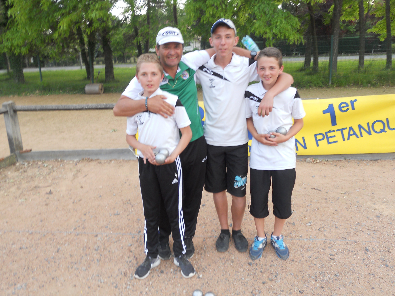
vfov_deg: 44.2
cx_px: 198
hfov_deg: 56.8
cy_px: 148
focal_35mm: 32
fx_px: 365
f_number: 3.5
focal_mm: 5.8
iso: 80
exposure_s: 1/30
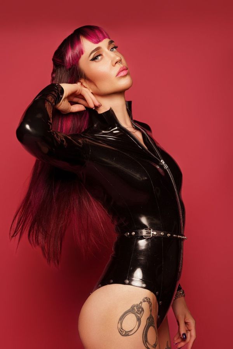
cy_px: 174
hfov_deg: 22.3
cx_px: 116
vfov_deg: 32.9
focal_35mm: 61
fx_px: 592
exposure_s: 1/160
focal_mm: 61
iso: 100
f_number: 8
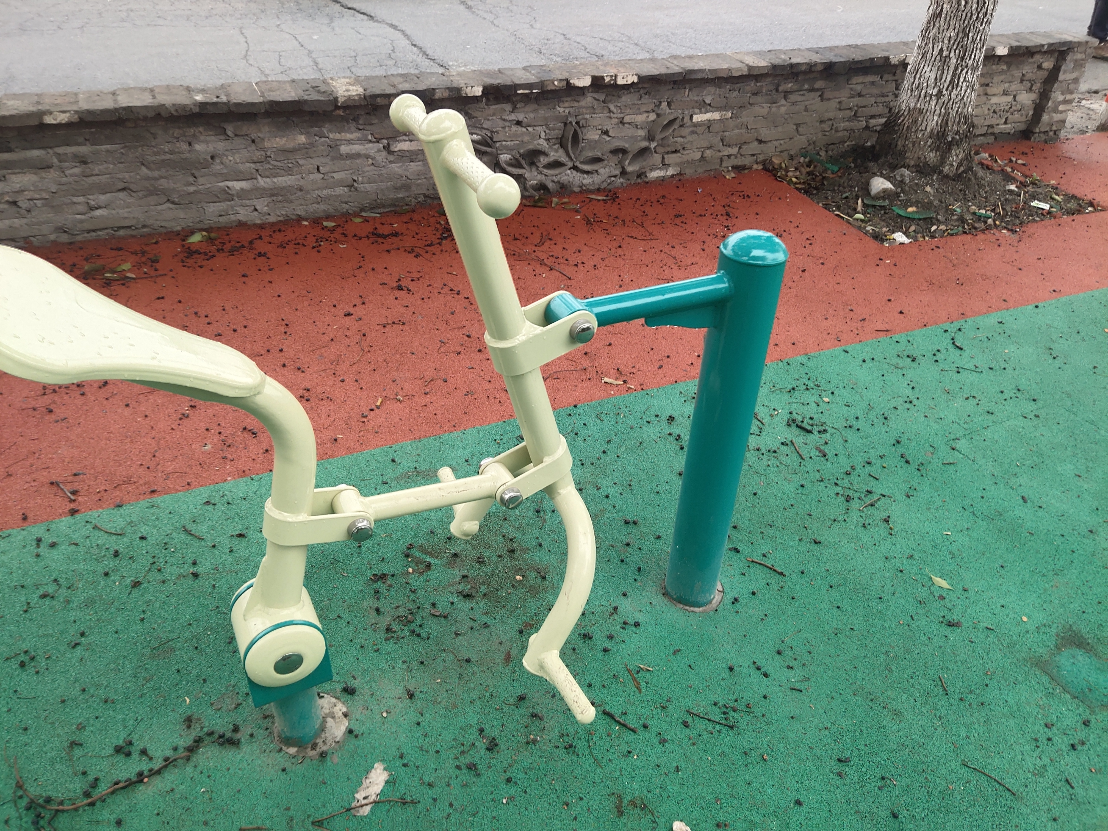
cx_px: 554
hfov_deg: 60.0
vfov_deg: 46.8
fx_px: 960
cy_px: 416
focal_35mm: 30
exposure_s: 1/859
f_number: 1.79
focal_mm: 4.35
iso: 50
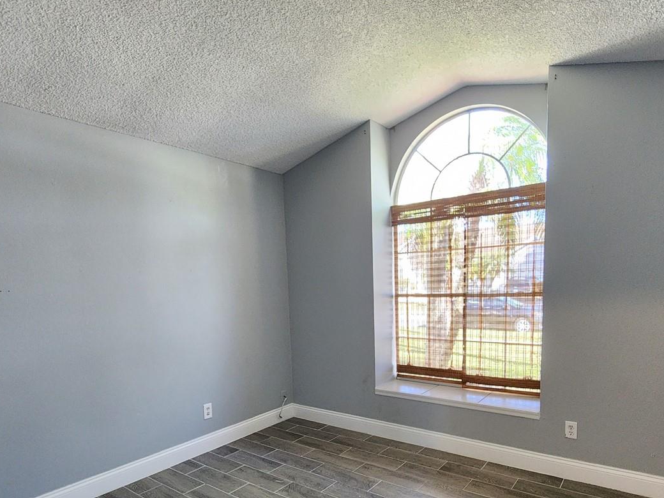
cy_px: 329
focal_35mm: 20
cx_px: 331
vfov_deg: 64.4
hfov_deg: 81.7
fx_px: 384
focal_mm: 2.2
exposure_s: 1/30
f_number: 2.2
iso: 400
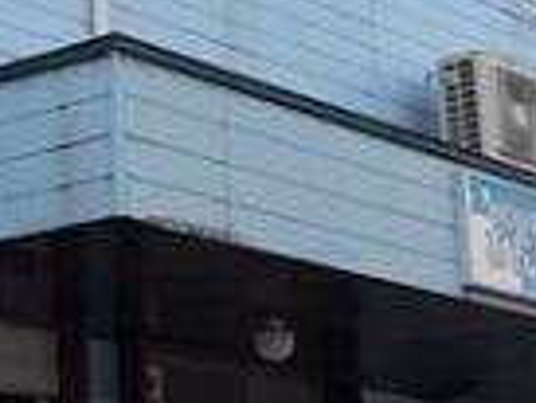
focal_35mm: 127
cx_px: -282
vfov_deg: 11.7
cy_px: 160
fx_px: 1968
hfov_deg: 14.4
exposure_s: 1/569
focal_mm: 4.15
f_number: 2.2
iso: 25
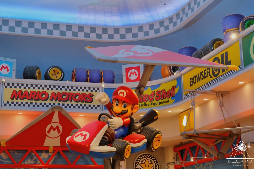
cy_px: 84
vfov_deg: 20.9
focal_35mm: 65
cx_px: 127
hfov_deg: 31.0
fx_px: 459
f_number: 4
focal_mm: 42.9
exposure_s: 1/80
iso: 1600
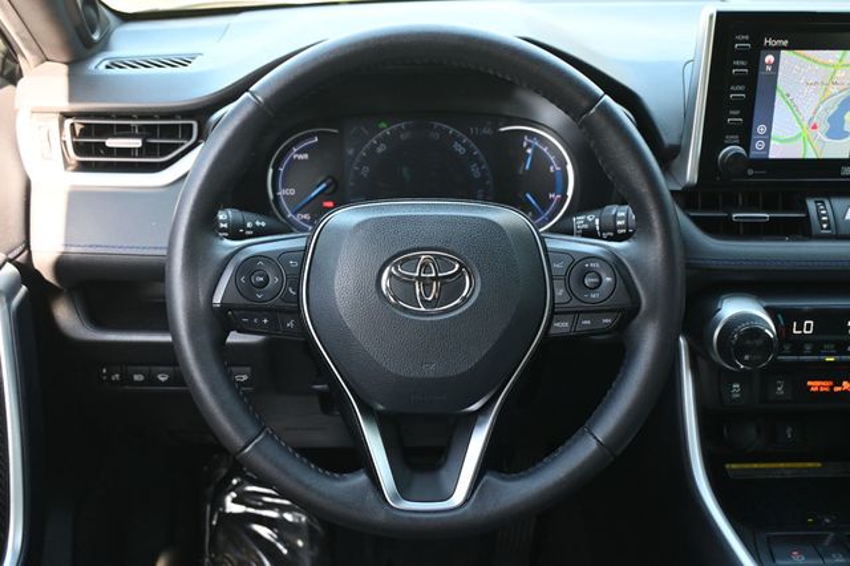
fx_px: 938
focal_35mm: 40
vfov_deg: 33.6
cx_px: 425
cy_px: 283
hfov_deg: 48.7
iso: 1250
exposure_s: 1/125
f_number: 4.5
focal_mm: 26.5
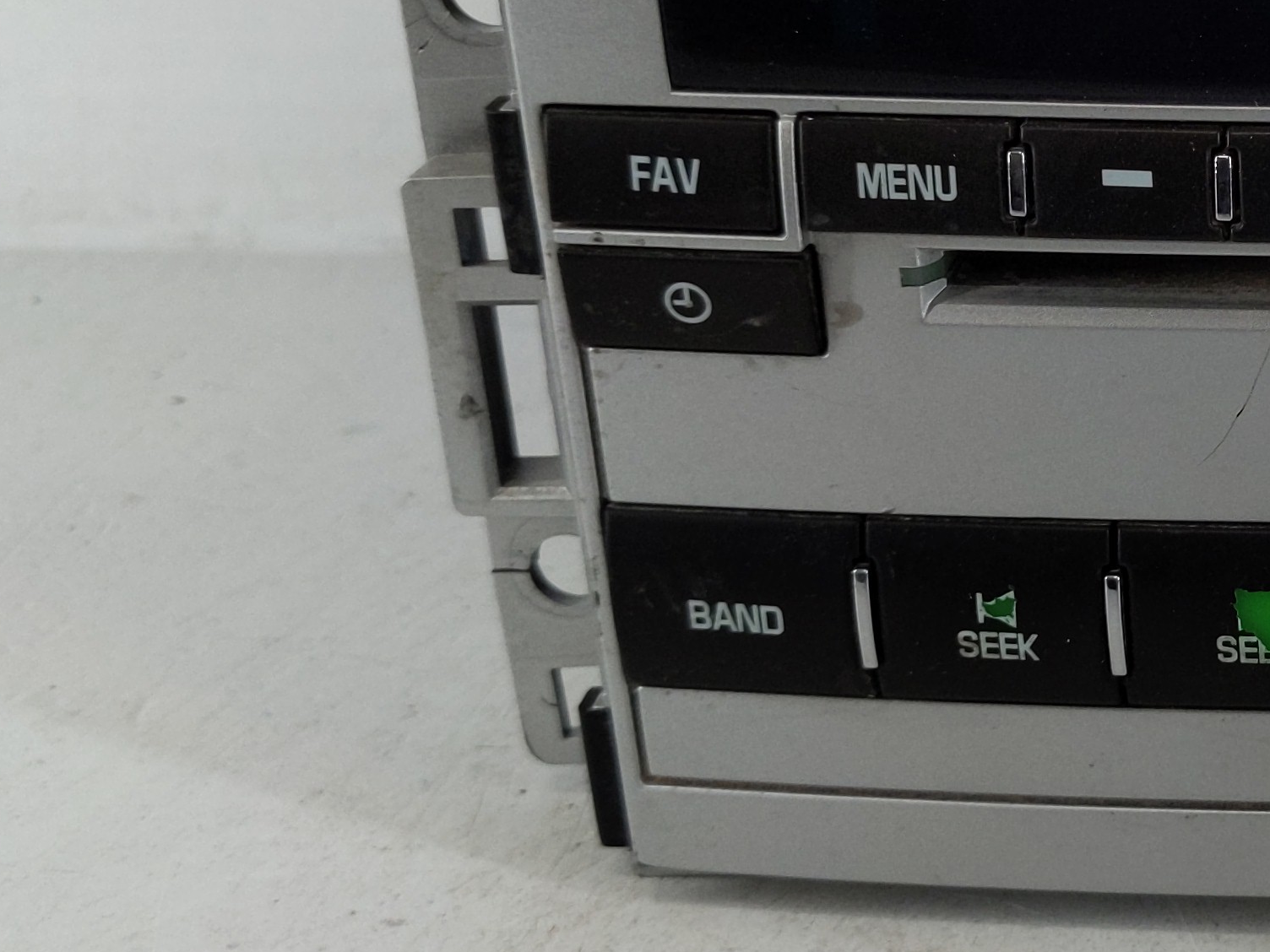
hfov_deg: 25.6
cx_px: 1568
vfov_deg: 21.9
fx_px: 2458
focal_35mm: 67
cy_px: 343
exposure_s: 1/117
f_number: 1.73
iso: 55
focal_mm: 4.38
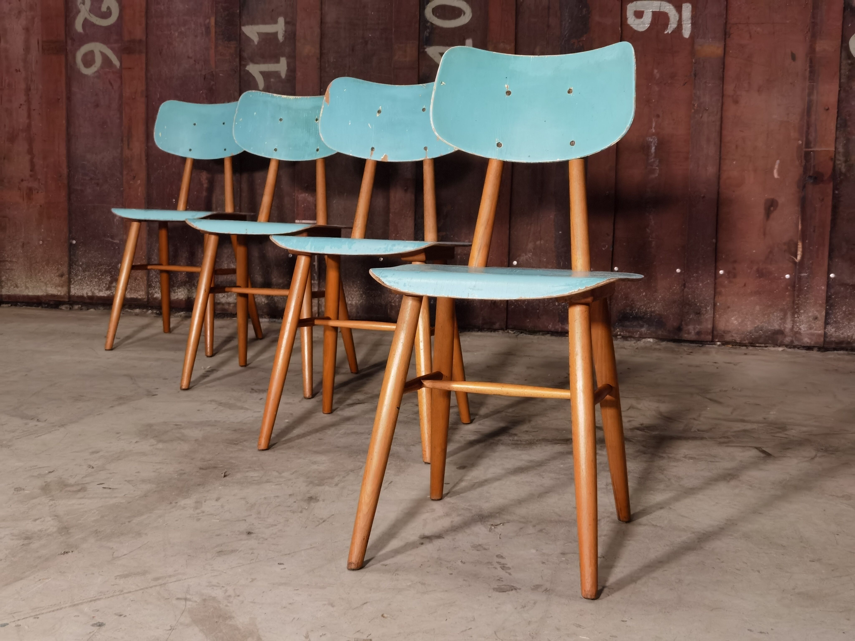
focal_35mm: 46
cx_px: 428
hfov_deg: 41.2
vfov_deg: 31.5
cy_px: 320
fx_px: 1136
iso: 320
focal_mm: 6.71
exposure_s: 1/50
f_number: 1.9
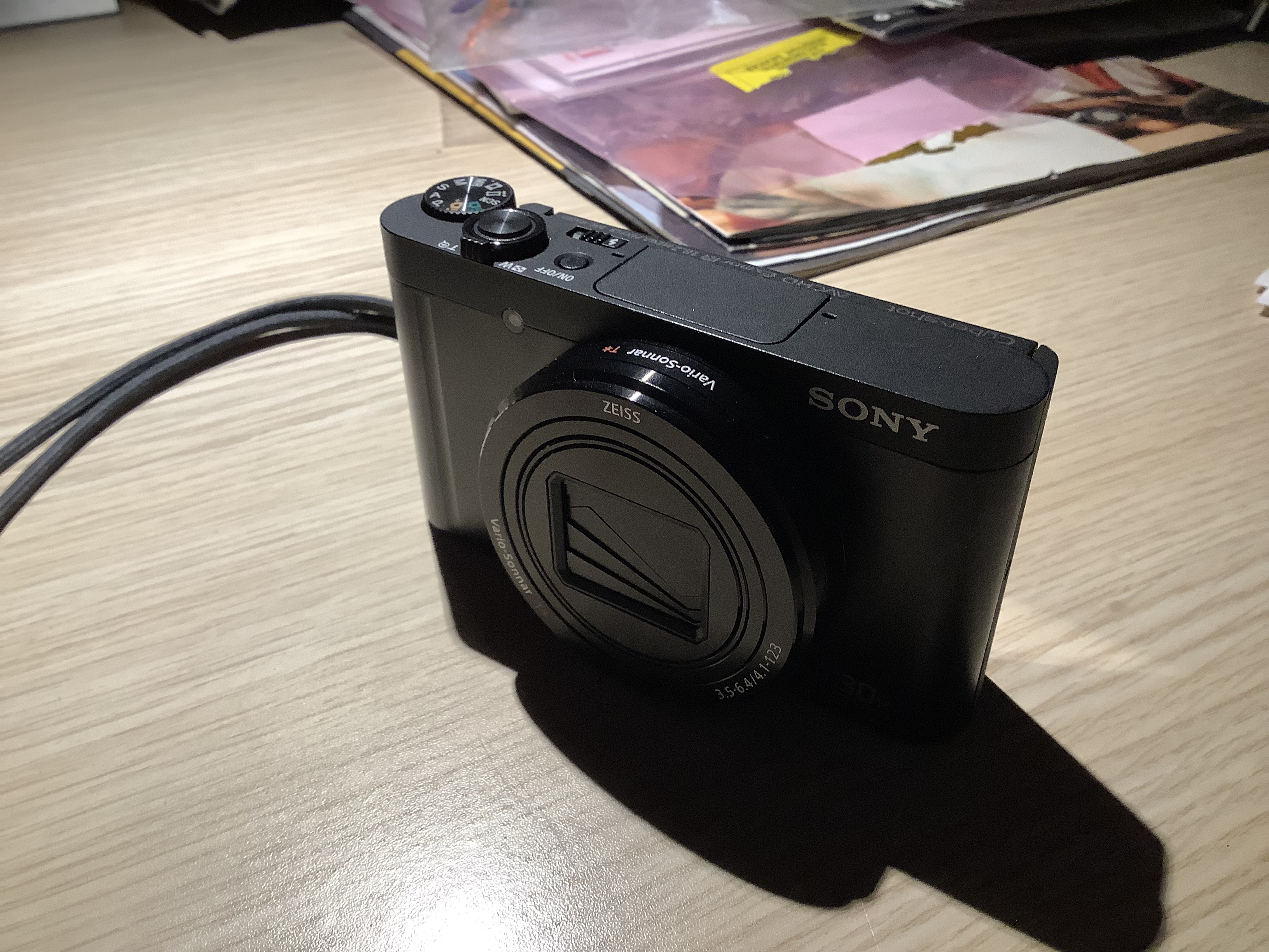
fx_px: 1136
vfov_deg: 45.4
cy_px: 476
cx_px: 634
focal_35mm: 31
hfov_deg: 58.4
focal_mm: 3.3
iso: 100
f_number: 2.4
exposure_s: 1/50
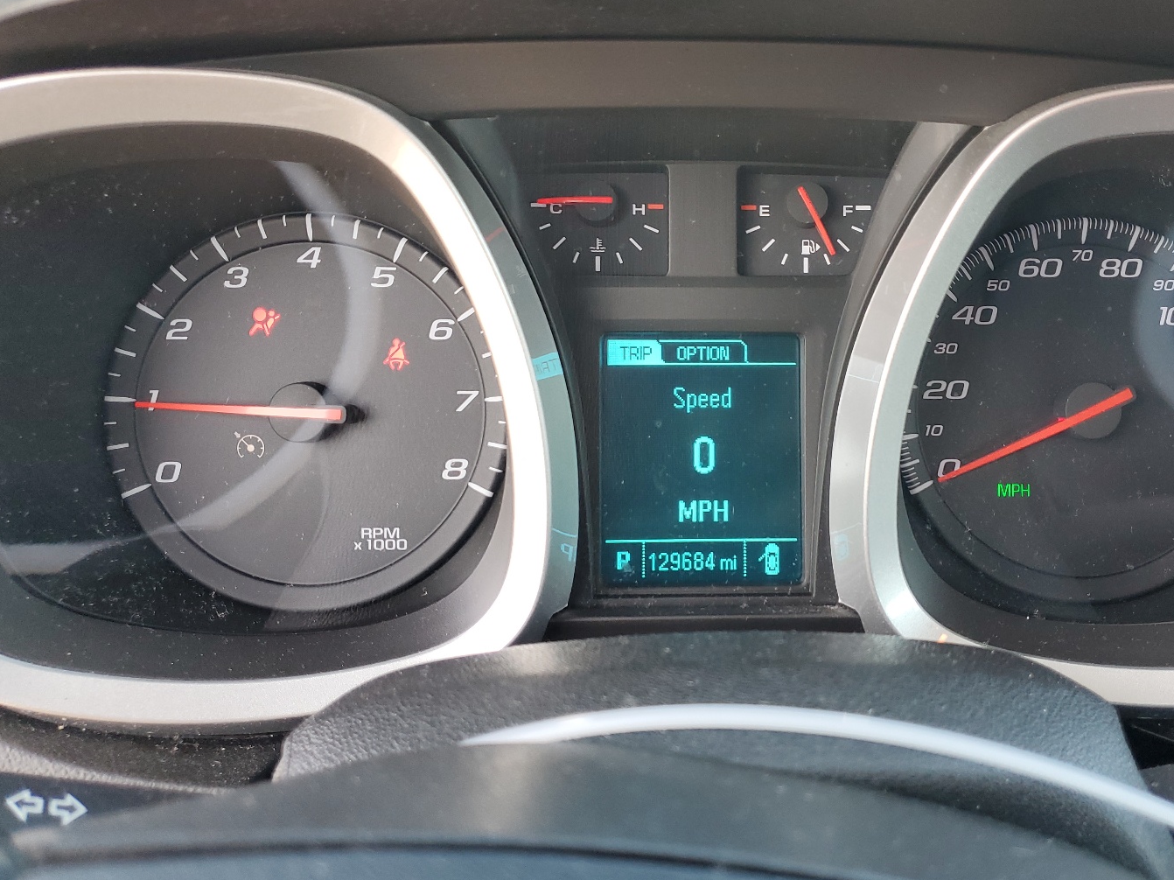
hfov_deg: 58.0
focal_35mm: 31
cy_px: 367
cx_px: 689
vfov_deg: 45.3
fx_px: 1051
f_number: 1.5
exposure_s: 1/120
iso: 83
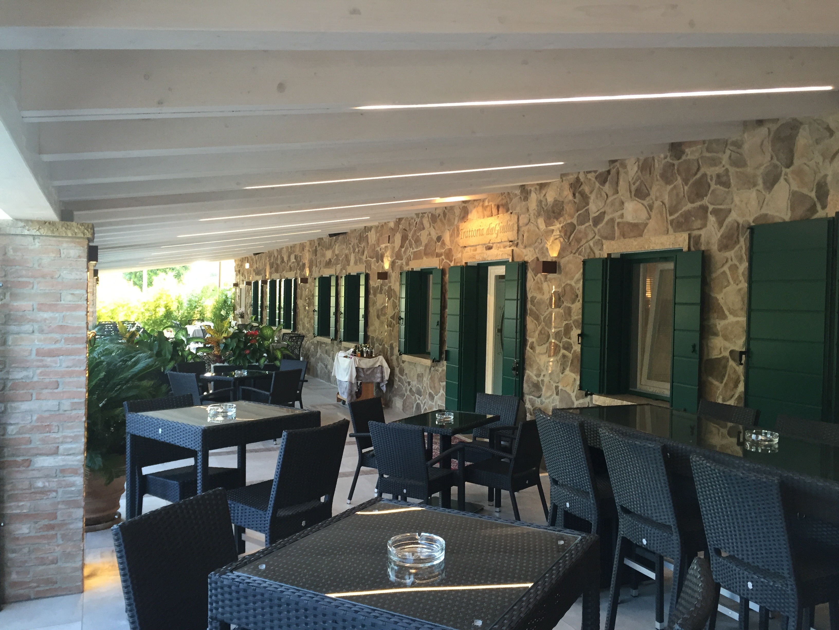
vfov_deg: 48.2
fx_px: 703
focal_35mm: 29
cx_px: 420
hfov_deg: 61.7
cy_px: 315
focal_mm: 4.15
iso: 64
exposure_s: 1/33
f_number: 2.2
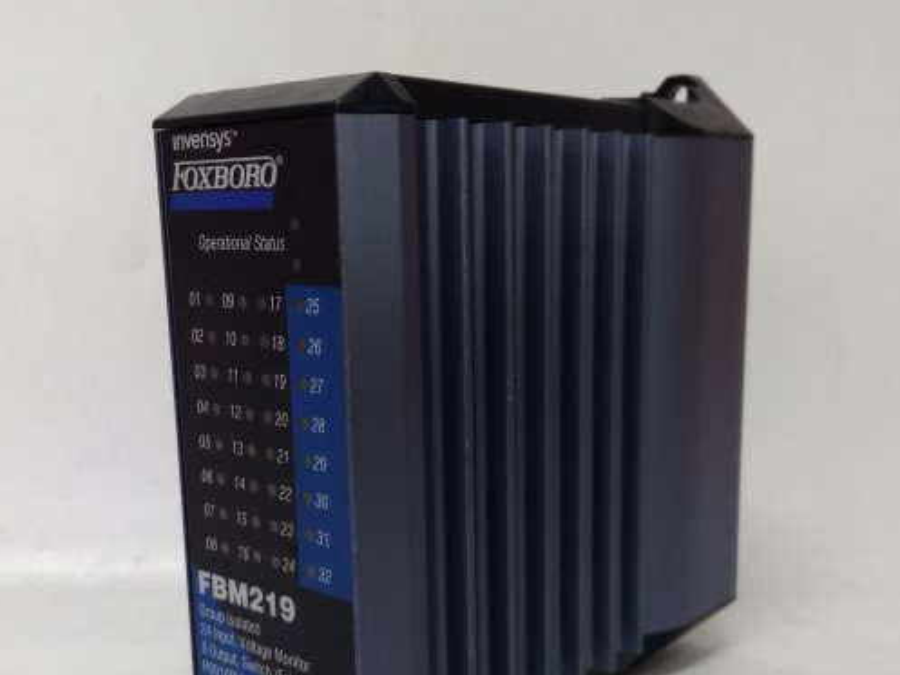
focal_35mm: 38
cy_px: 430
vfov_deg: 37.5
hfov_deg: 49.0
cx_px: 445
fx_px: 988
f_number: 2
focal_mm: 3.79
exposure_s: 1/33
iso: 218
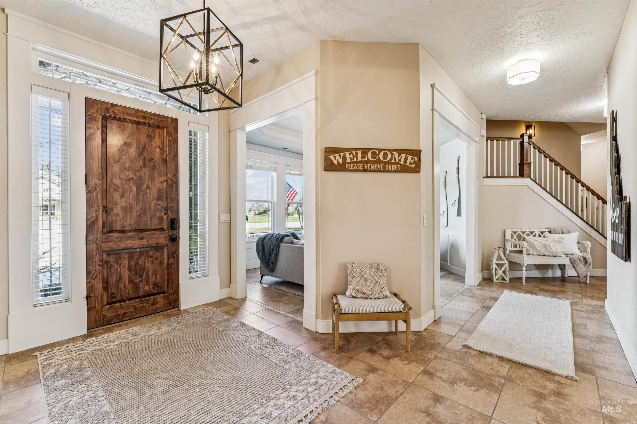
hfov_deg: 98.2
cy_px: 212
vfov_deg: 75.1
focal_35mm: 16
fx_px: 276
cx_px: 318
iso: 400
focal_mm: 15.6
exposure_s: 1/6
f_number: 13
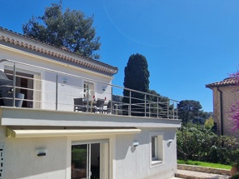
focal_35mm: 29
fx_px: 200
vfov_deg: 47.8
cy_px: 110
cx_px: 69
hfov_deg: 59.4
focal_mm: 2.2
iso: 50
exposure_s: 1/3032
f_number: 2.2
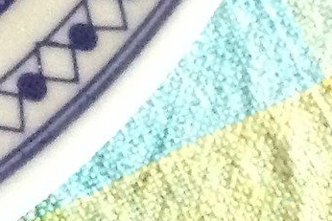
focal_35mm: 238
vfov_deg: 5.2
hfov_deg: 7.6
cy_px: -627
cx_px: -634
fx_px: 2196
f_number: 2.4
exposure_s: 1/15
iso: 500
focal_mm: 4.12
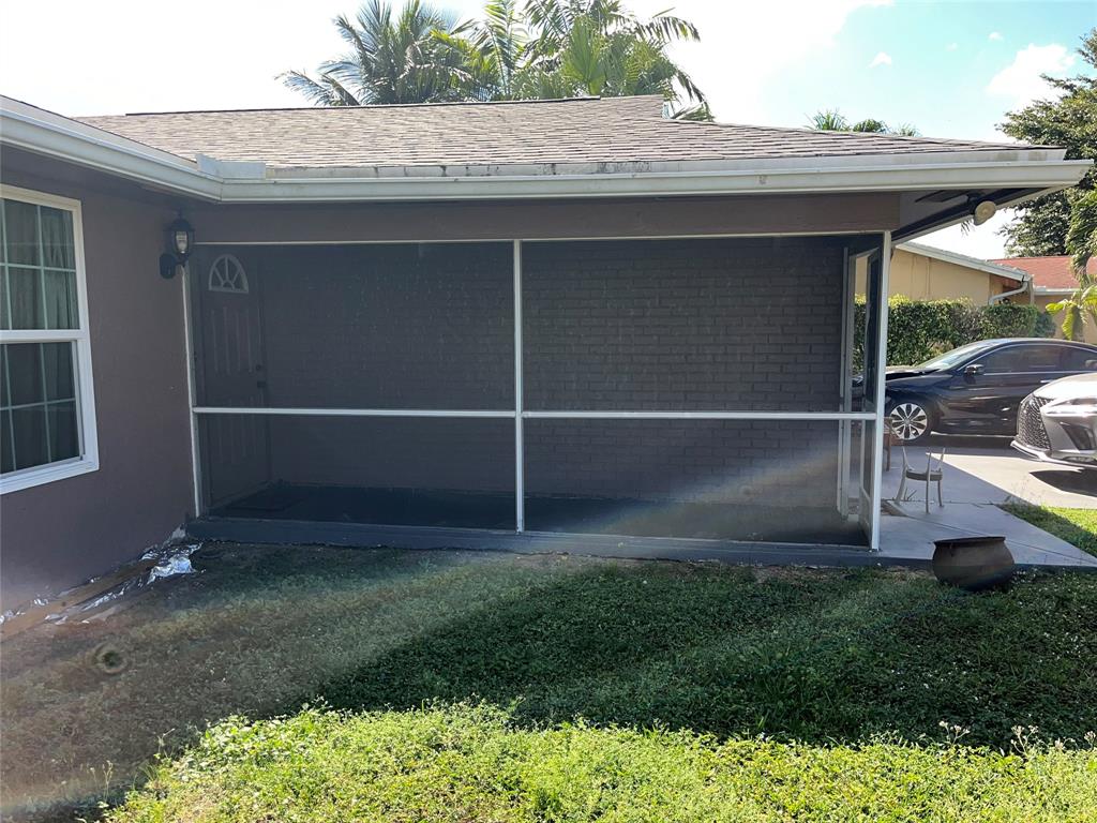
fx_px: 824
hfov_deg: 67.3
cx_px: 548
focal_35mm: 26
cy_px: 412
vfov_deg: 53.1
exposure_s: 1/1309
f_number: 1.6
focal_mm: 5.1
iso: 32
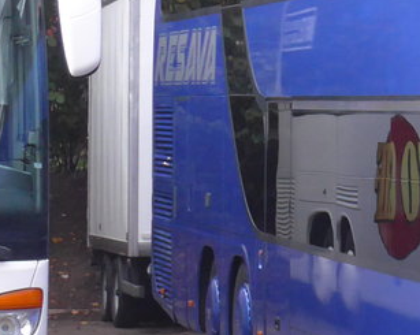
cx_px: 783
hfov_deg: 8.8
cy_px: 93
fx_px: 2608
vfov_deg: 7.3
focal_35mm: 210
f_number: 3.4
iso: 400
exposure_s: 1/20
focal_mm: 11.3
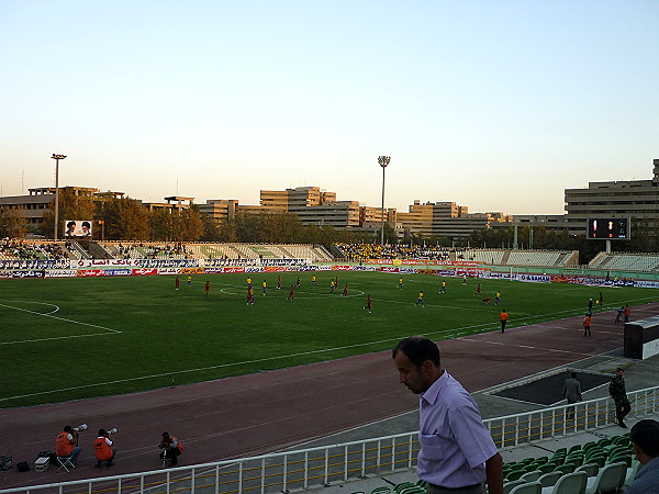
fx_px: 628
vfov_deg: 42.9
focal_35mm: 33
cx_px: 330
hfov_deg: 55.4
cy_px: 247
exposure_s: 1/160
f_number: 2.8
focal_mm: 5.5
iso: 80
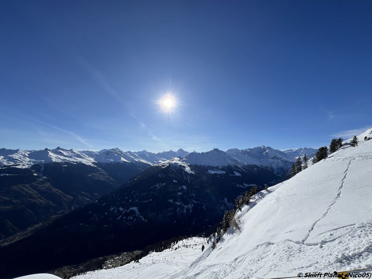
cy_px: 140
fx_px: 140
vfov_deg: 89.9
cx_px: 186
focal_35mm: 13
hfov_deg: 106.2
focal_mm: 1.57
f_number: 1.8
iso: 32
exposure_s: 1/5236
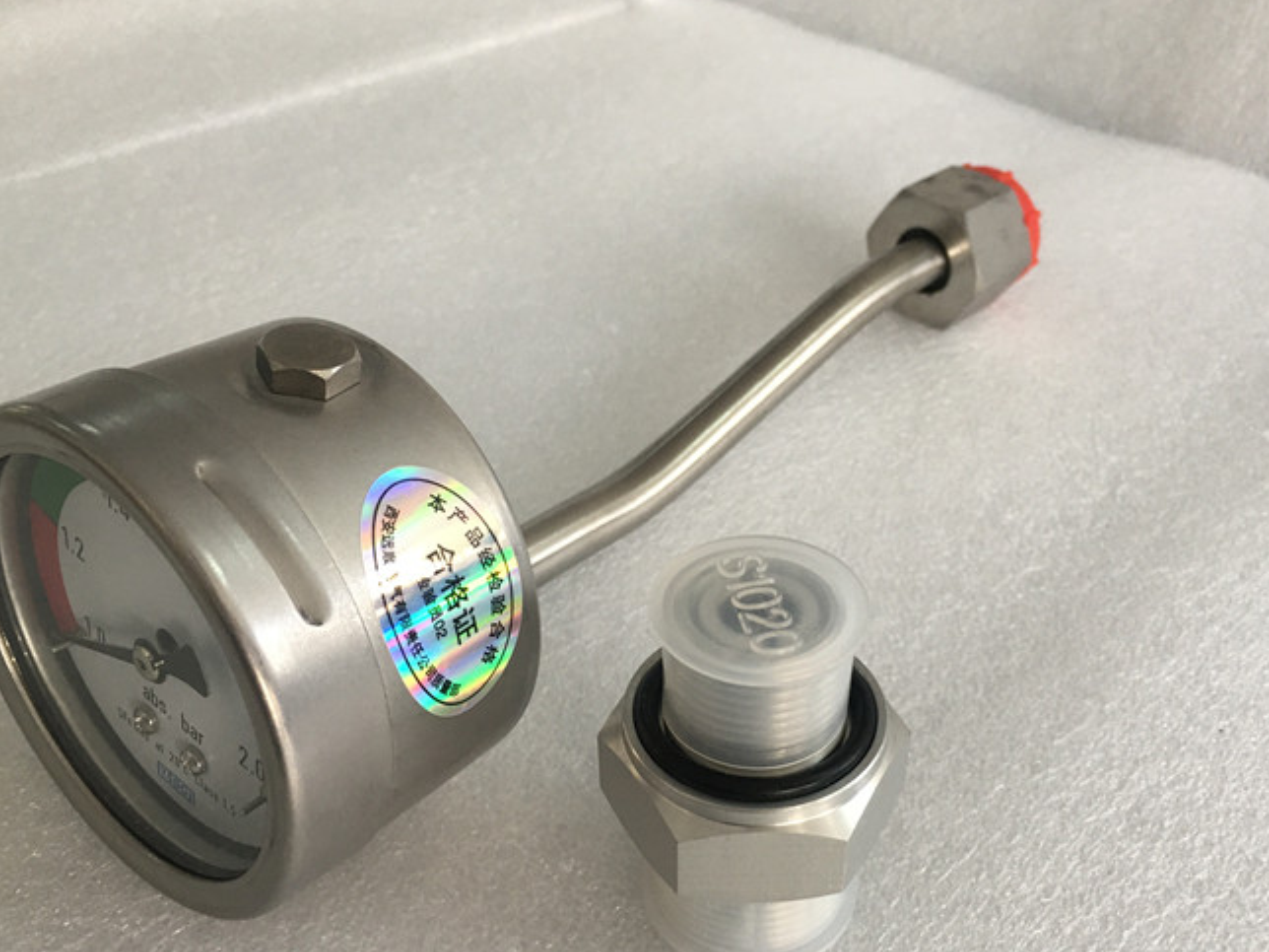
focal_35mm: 36
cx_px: 694
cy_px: 518
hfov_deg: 51.3
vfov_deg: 39.6
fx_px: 1320
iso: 50
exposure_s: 1/33
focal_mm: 4.15
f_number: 2.2
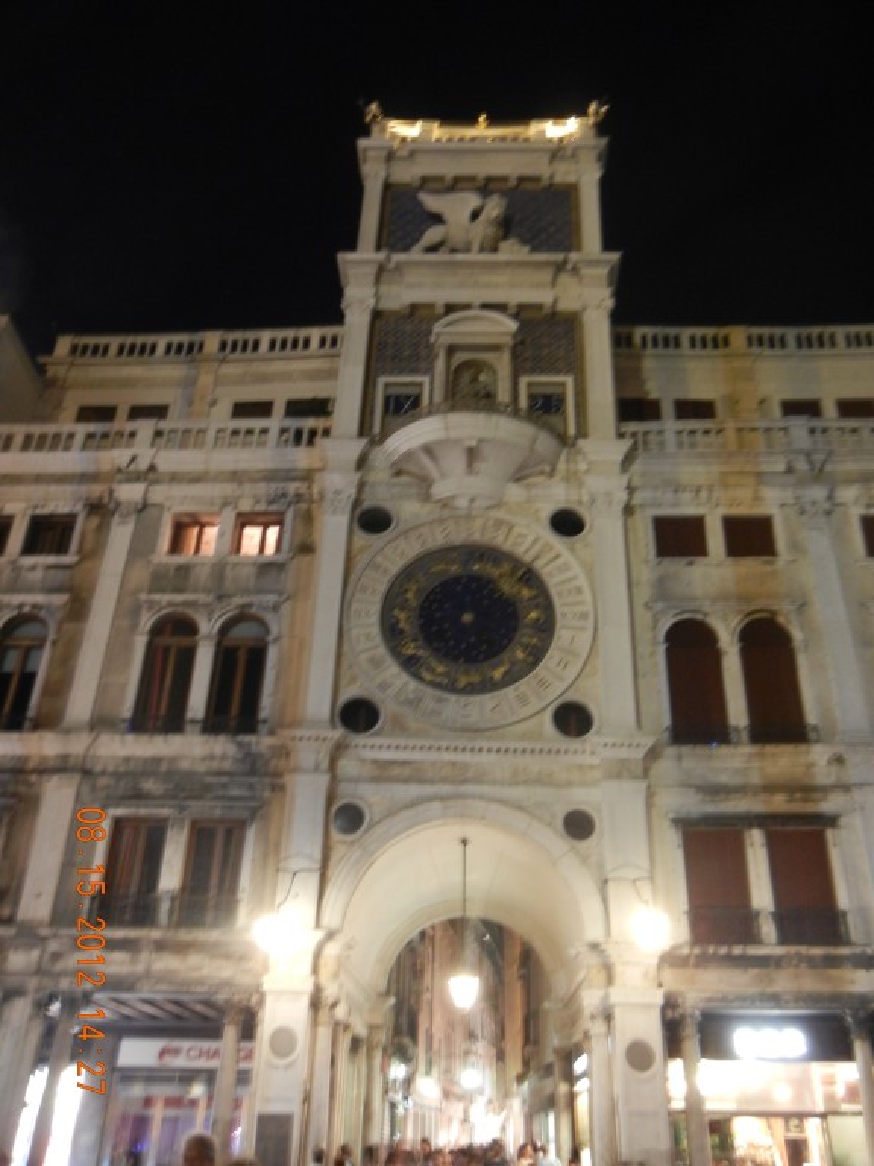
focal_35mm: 30
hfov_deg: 46.8
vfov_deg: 60.0
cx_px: 437
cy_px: 583
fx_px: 1010
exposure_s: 1
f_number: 3.5
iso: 400
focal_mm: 5.4
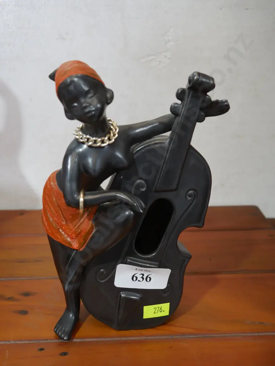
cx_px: 138
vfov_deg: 46.8
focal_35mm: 40
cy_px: 183
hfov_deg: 36.0
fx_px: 423
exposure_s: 1/60
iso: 800
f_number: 4.4
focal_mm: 20
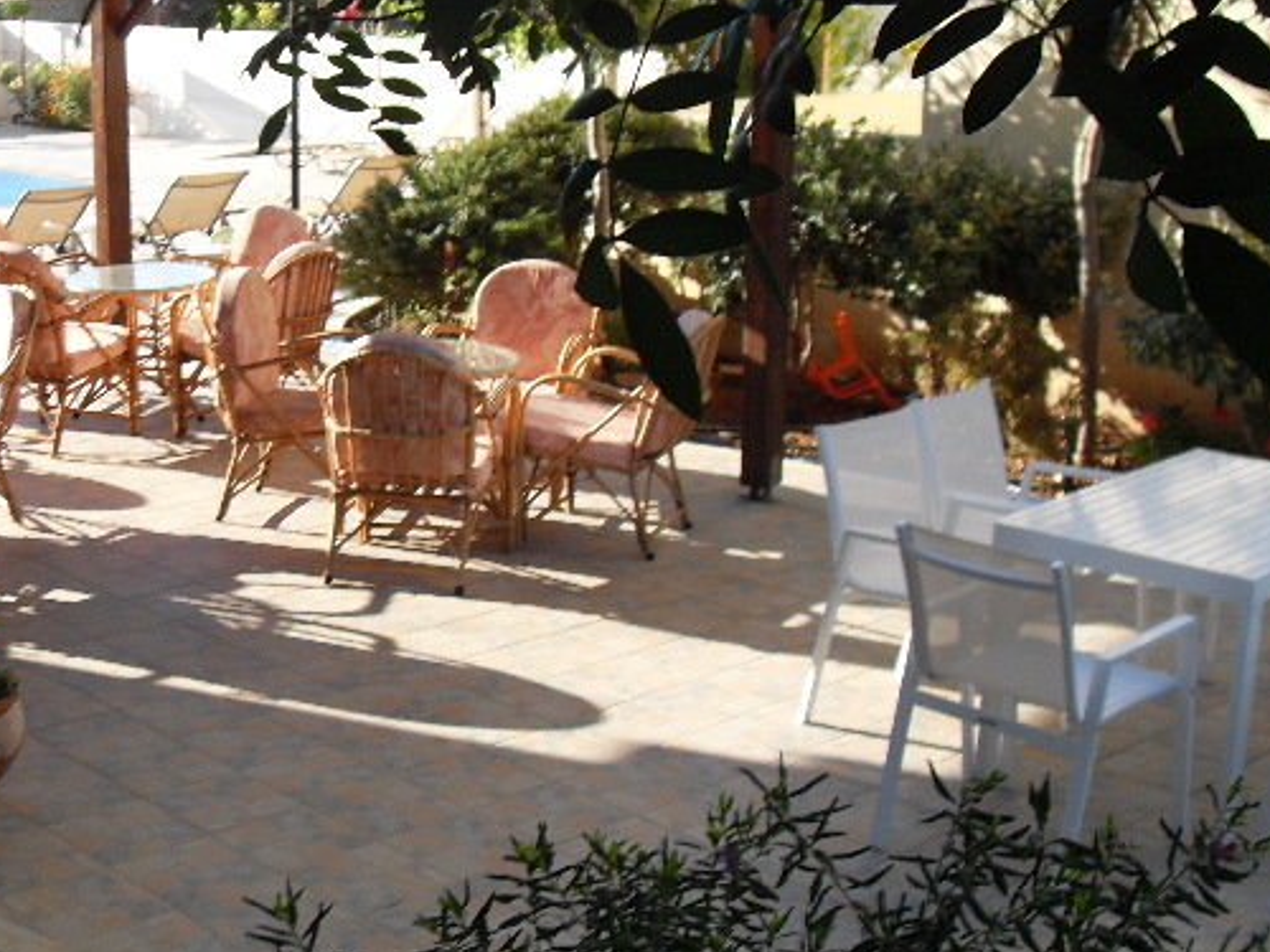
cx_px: 536
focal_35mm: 56
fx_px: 2055
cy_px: 429
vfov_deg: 26.1
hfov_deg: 34.3
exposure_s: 1/60
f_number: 7
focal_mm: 6.3
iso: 80
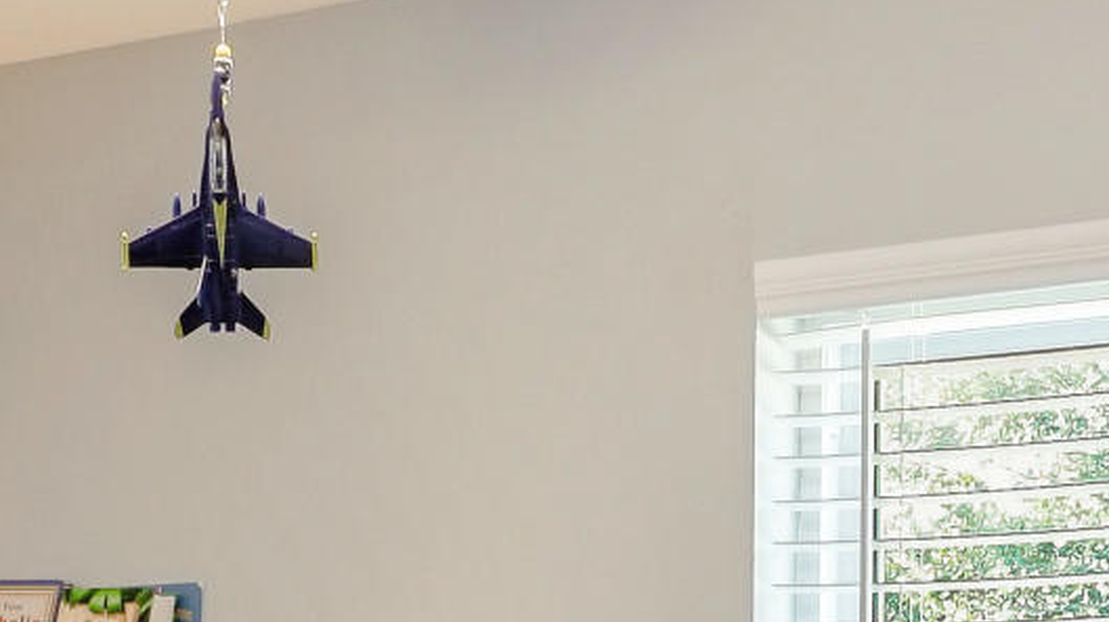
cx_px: 545
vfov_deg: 11.4
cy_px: 979
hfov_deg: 21.2
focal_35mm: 101
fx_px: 2969
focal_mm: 17
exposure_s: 1
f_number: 8
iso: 100
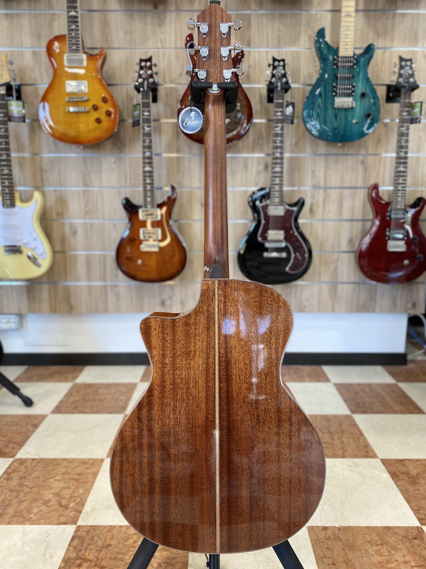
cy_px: 284
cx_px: 213
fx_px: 427
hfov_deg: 53.1
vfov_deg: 67.3
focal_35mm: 26
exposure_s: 1/50
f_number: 1.8
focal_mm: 4.25
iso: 64
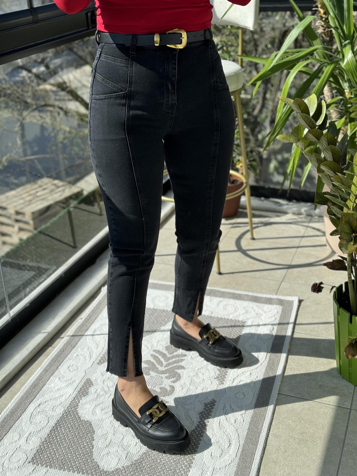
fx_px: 660
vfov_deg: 39.7
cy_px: 238
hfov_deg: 30.3
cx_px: 178
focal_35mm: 48
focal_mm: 6.86
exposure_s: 1/1287
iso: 64
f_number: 1.78
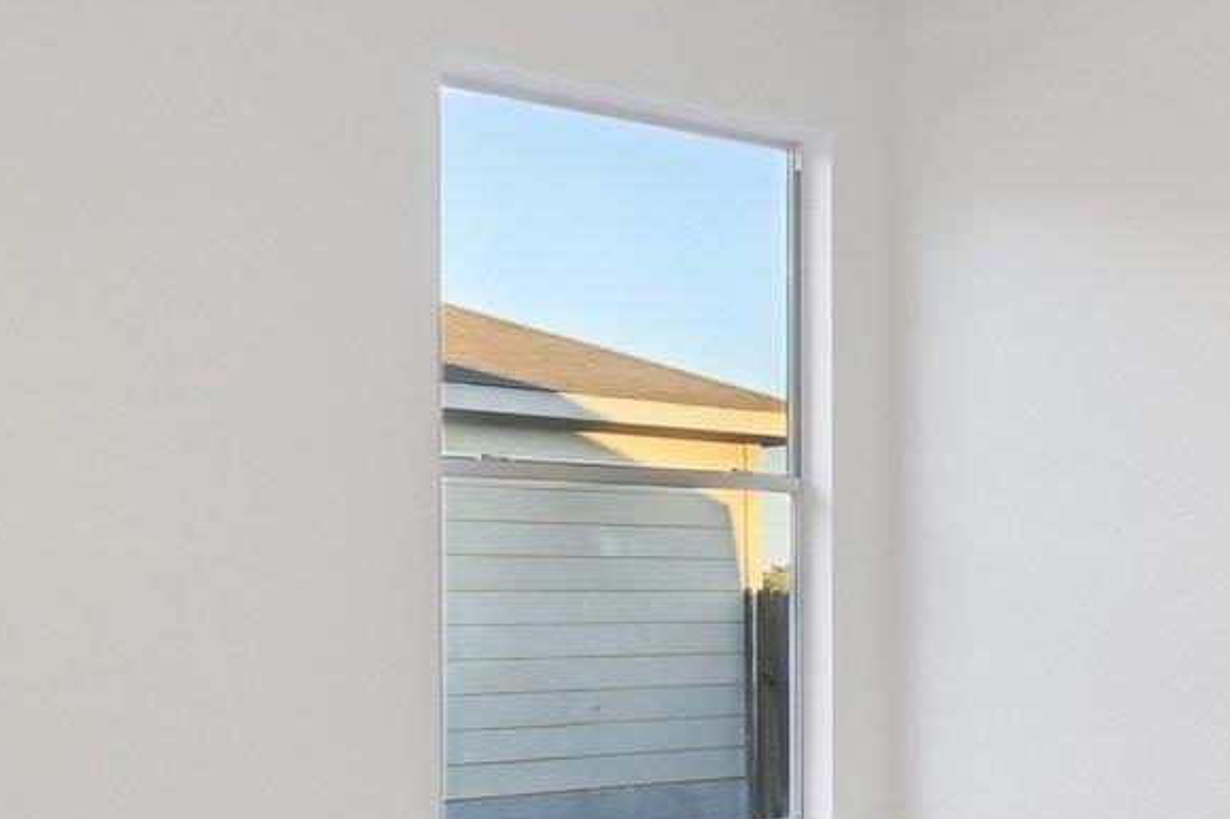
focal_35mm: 53
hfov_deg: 35.9
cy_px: 527
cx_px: 1041
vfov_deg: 25.4
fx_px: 1810
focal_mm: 10
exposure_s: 1/50
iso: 400
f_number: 8
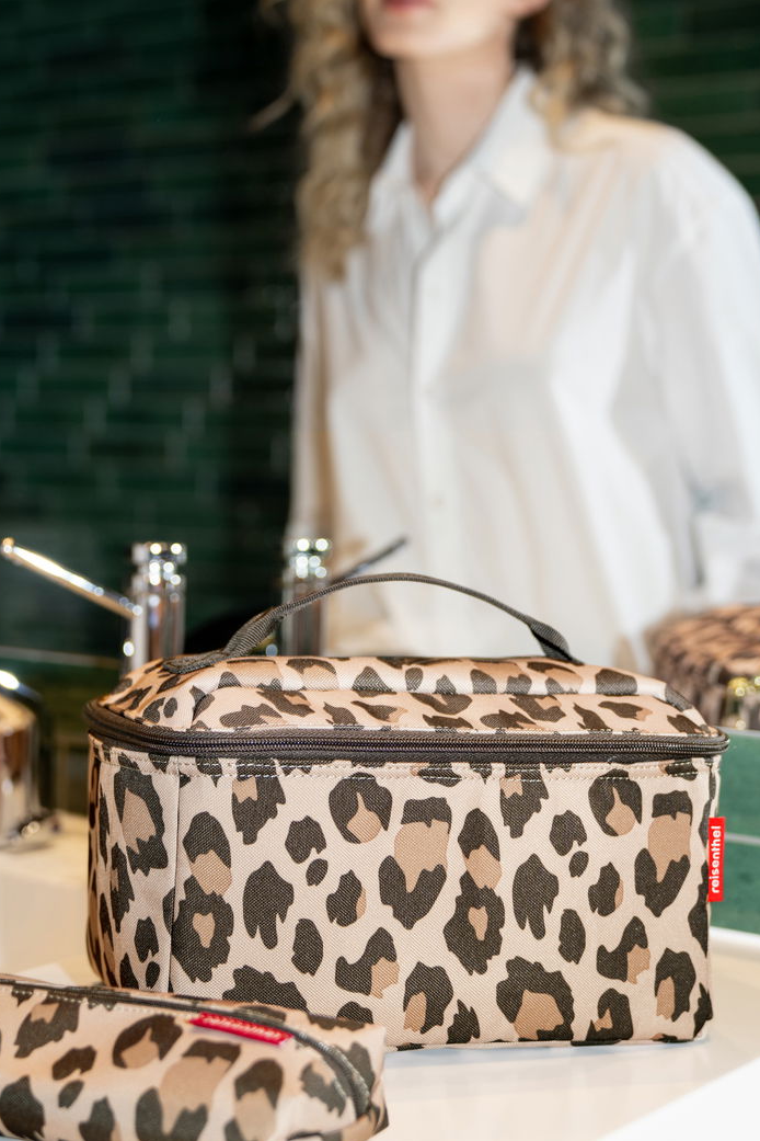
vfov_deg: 31.9
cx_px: 305
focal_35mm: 63
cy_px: 586
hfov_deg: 21.5
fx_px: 1995
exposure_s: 1/250
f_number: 2.8
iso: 100
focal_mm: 41
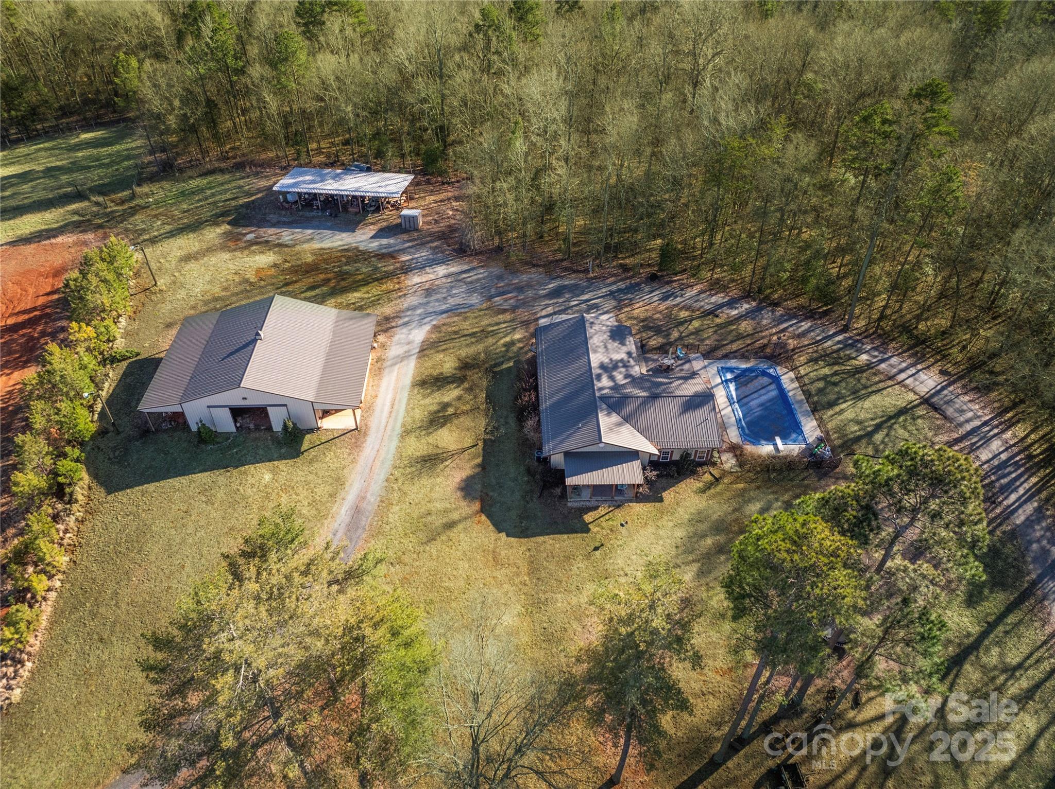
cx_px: 528
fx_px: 731
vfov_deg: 56.8
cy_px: 394
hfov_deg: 71.6
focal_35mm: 24
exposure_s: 1/120
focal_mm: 12.29
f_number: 2.8
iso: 200
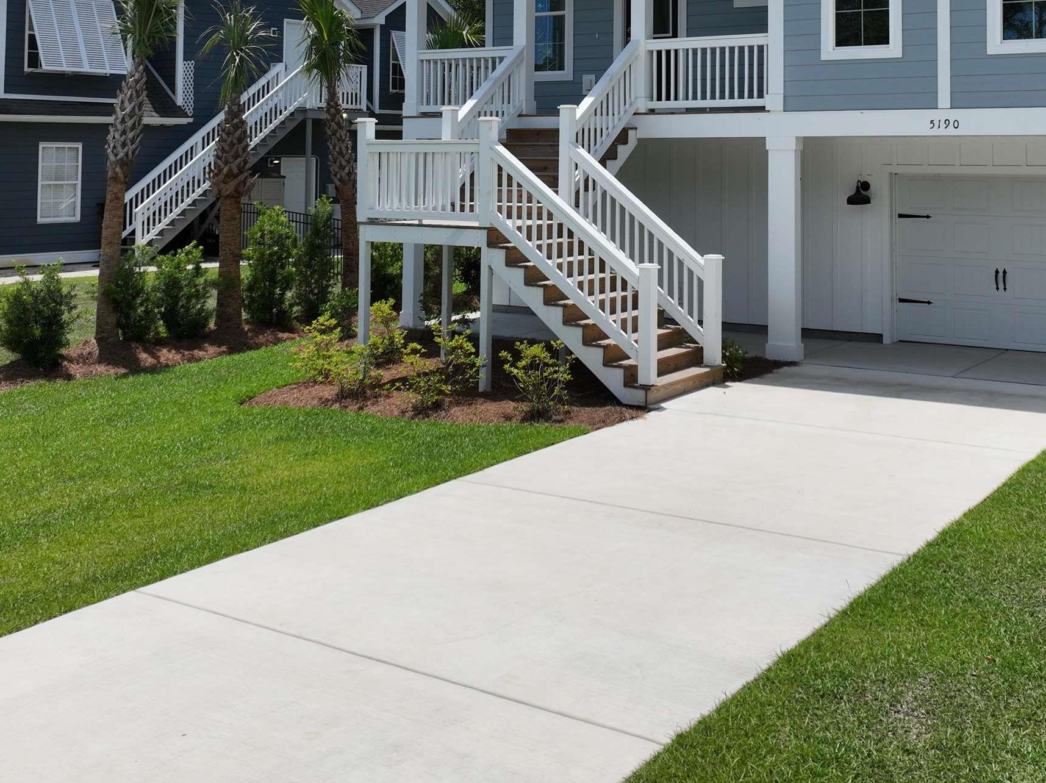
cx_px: 678
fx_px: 1299
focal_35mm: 43
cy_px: 91
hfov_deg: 43.4
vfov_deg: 32.1
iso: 150
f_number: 2.8
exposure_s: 1/3200
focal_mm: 12.29
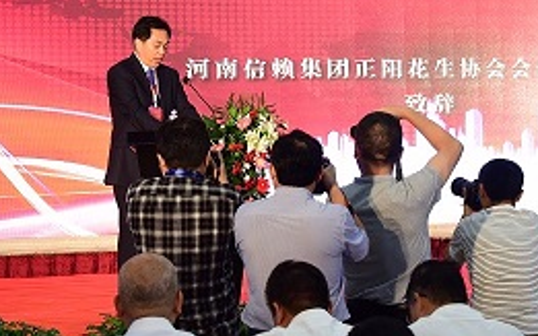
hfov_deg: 14.9
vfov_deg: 9.3
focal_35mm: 140
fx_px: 2052
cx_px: 307
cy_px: 69
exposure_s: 1/30
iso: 1000
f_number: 7.1
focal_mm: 78
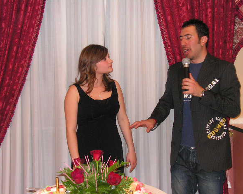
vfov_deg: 28.6
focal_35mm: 53
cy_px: 97
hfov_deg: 35.4
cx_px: 127
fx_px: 381
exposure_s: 1/40
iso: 200
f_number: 3.2
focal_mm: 8.4
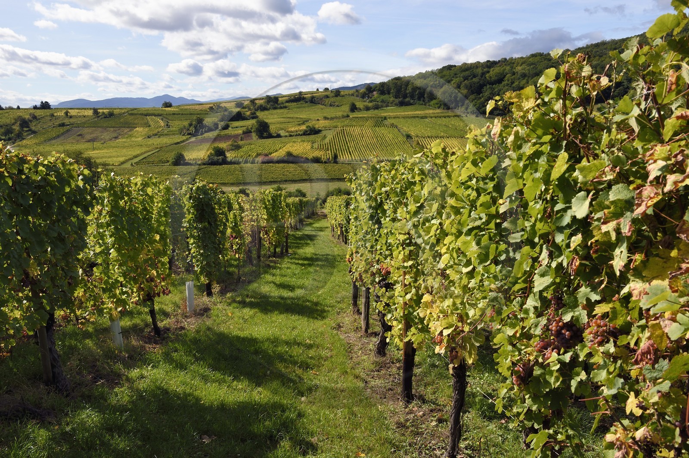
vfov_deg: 36.8
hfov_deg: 53.2
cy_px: 229
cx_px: 344
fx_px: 688
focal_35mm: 36
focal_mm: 36
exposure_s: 1/200
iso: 200
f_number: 16
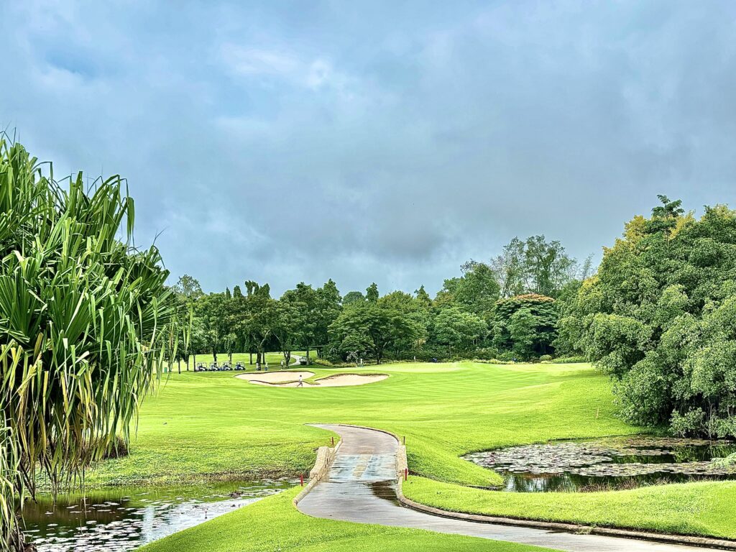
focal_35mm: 48
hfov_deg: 39.7
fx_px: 1021
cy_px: 276
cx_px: 368
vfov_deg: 30.3
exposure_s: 1/2415
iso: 64
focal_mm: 6.76
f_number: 1.78
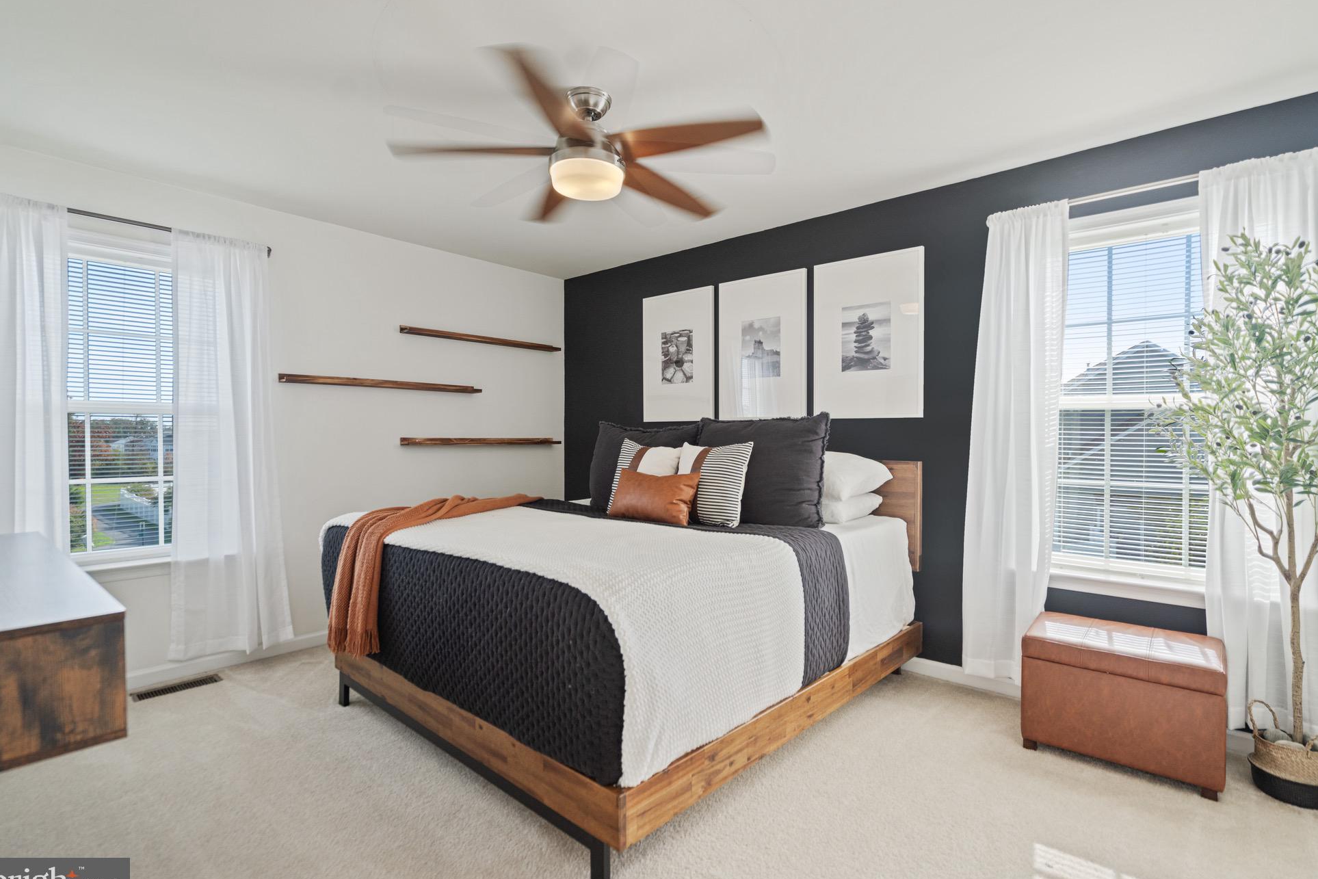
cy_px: 441
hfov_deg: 93.2
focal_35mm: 17
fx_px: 622
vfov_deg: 70.4
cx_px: 678
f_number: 4
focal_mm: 16
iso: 320
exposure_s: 1/80
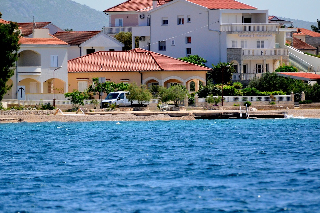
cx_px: 159
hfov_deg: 4.5
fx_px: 4036
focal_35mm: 454
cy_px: 106
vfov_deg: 3.0
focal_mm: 300
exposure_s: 1/8000
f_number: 5.6
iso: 2000
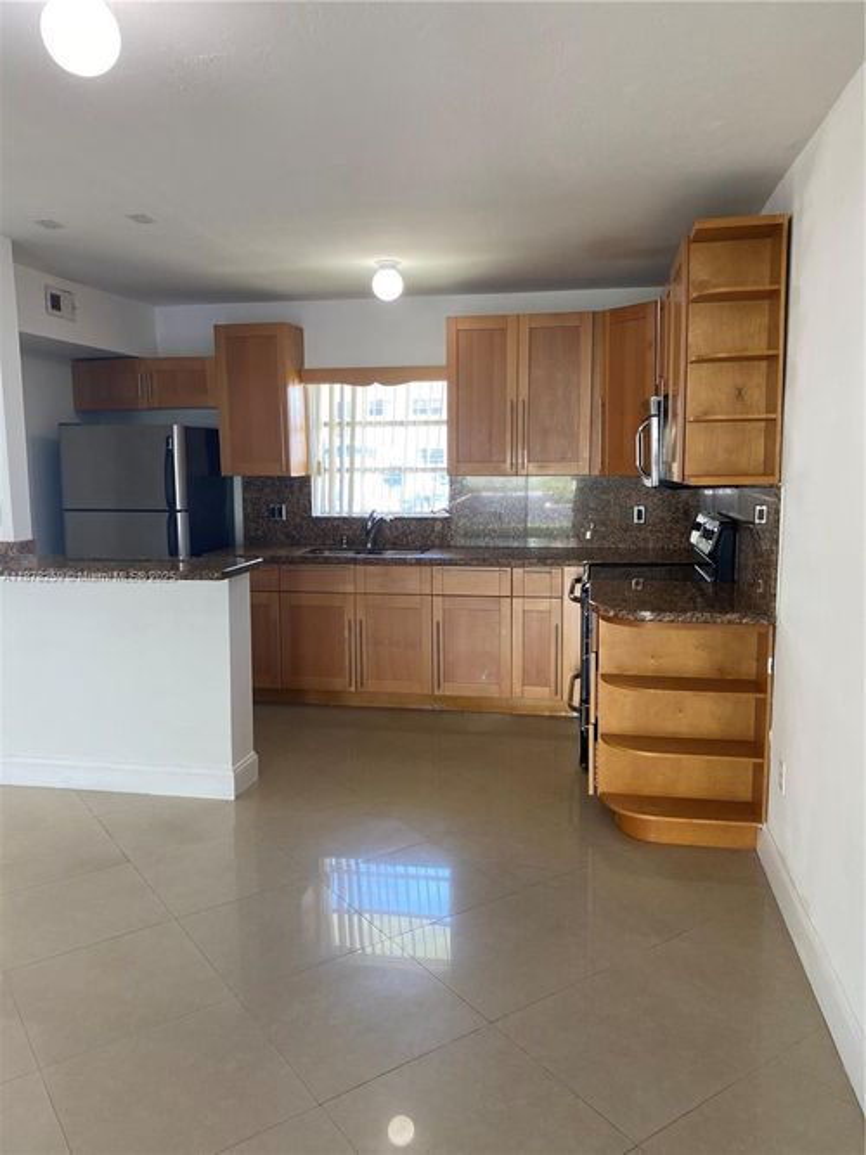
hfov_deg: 53.0
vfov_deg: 67.3
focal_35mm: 26
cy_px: 578
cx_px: 433
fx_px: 868
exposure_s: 1/120
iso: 100
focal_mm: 4.25
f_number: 1.8
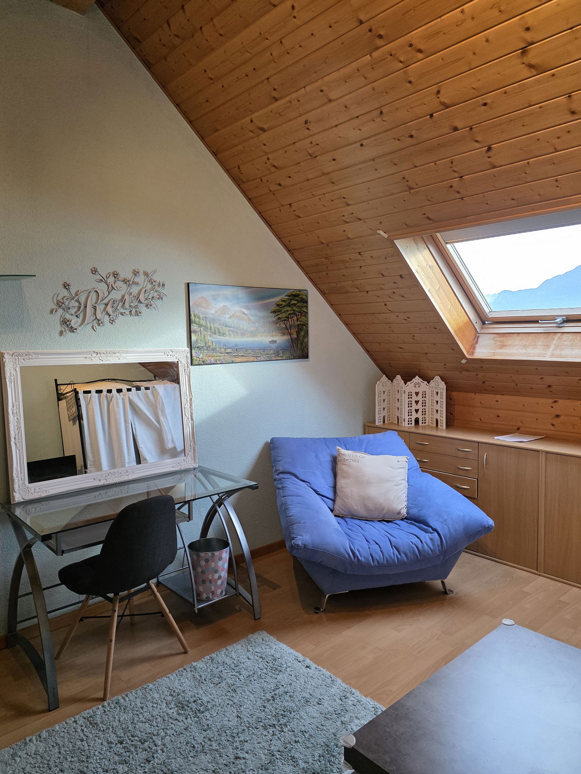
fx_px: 537
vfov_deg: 71.6
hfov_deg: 56.8
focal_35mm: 24
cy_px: 376
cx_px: 288
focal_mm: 6.3
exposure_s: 1/180
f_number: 1.7
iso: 200
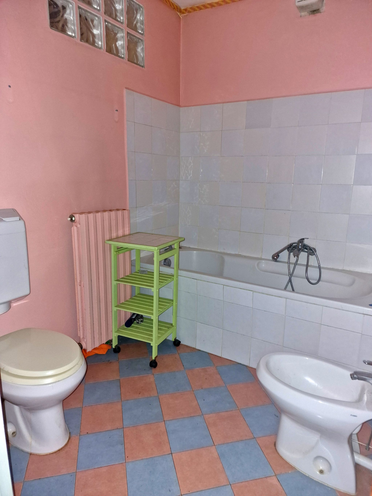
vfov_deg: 73.9
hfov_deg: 58.9
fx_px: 330
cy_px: 248
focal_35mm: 23
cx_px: 186
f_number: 1.8
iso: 1000
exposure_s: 1/25
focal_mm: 6.4
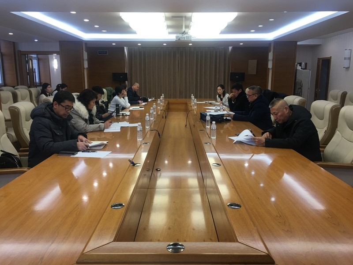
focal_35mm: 29
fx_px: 296
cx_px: 176
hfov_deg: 61.7
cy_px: 132
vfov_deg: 48.2
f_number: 2.2
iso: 25
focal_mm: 4.15
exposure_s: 1/33
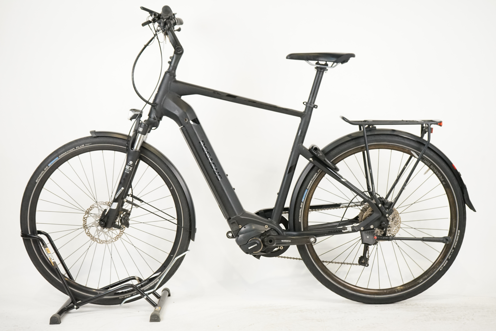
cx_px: 248
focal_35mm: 53
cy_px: 166
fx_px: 730
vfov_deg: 25.5
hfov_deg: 37.5
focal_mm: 53
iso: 3200
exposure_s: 1/200
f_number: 5.6
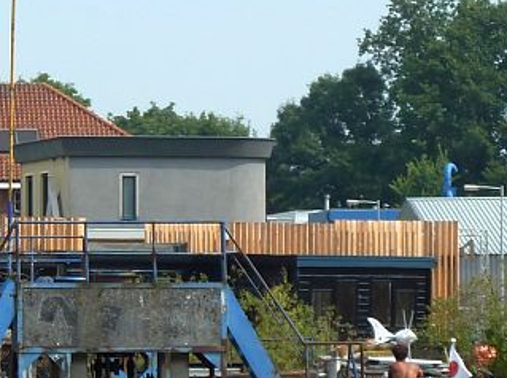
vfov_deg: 4.8
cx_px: -130
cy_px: 232
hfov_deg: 6.4
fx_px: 4503
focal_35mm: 308
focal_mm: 15.8
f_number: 4.3
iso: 80
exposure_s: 1/400
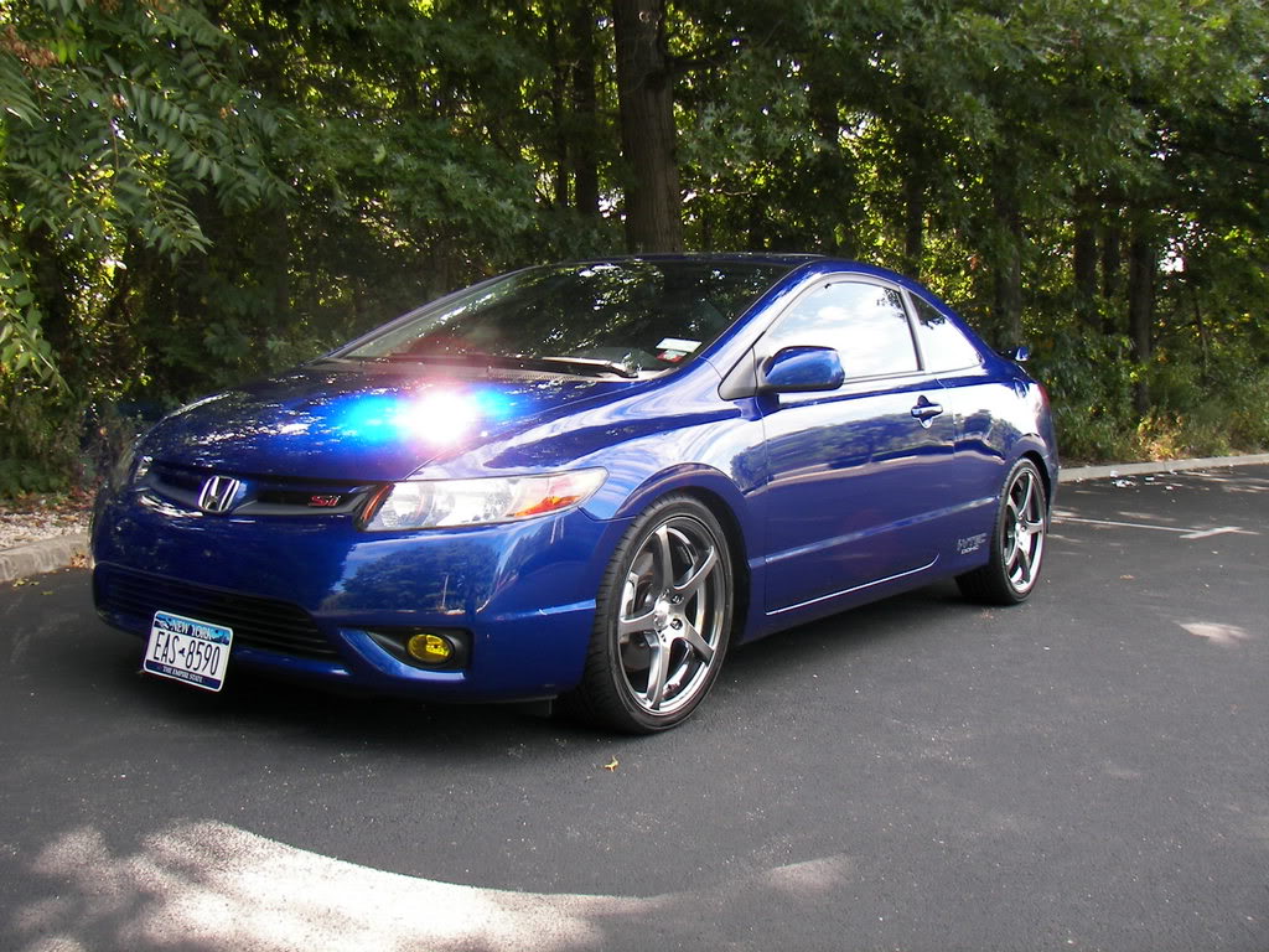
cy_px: 476
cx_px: 634
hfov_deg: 51.4
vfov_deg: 39.7
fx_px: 1320
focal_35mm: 36
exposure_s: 1/60
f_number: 2.8
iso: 50
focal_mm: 6
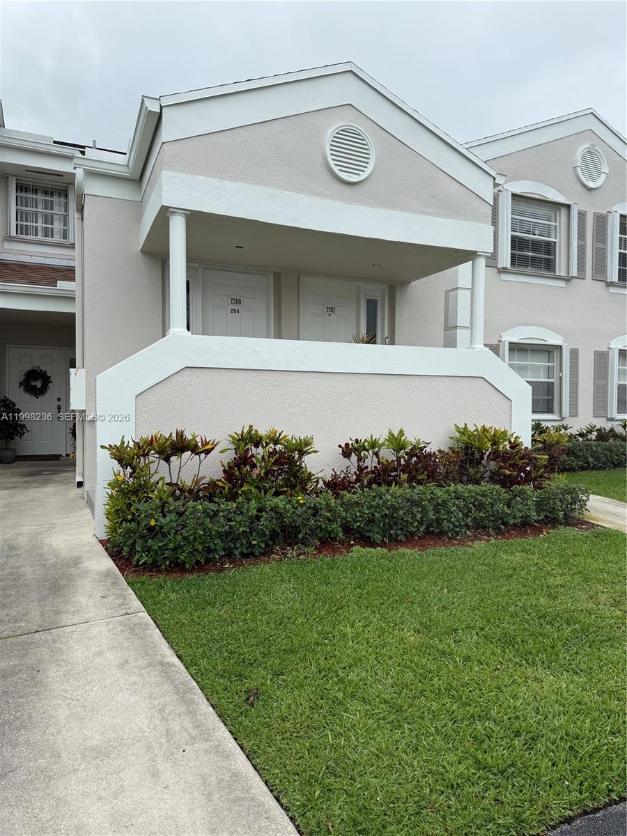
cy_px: 418
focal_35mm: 24
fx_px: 580
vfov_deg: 71.6
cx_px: 314
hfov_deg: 56.8
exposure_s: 1/2370
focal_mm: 6.76
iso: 80
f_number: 1.78
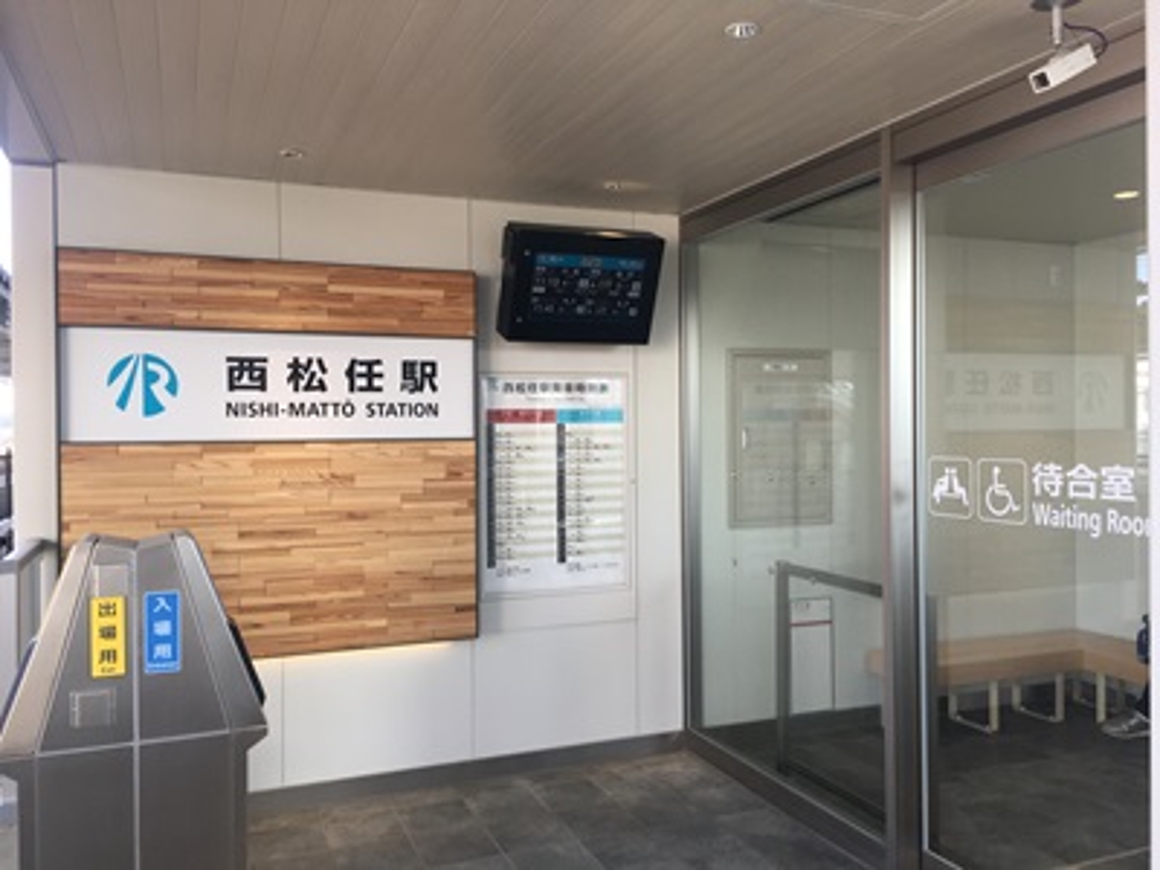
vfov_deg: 48.2
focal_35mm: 29
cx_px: 580
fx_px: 972
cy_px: 435
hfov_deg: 61.7
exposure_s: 1/120
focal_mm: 4.15
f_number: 2.2
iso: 40
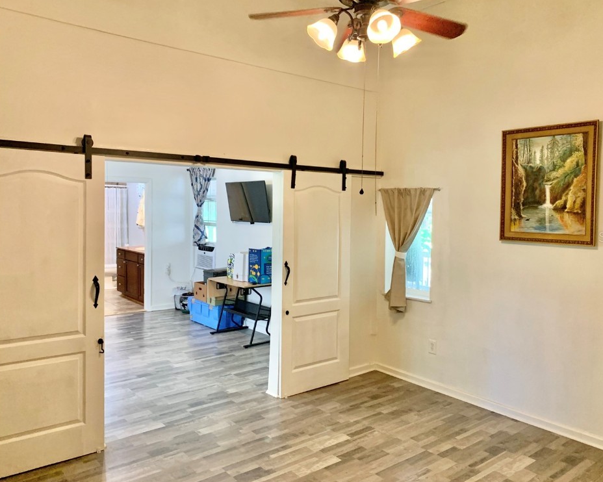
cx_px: 327
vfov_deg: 51.5
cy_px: 236
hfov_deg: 62.1
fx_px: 500
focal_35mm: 28
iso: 250
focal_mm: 4.25
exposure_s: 1/60
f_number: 1.8
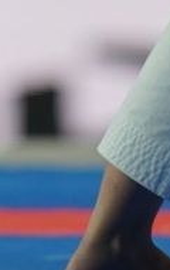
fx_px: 28300
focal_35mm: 3832
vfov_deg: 0.5
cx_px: -268
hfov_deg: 0.3
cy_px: -373
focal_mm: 400
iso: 640
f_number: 2.8
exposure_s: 1/500
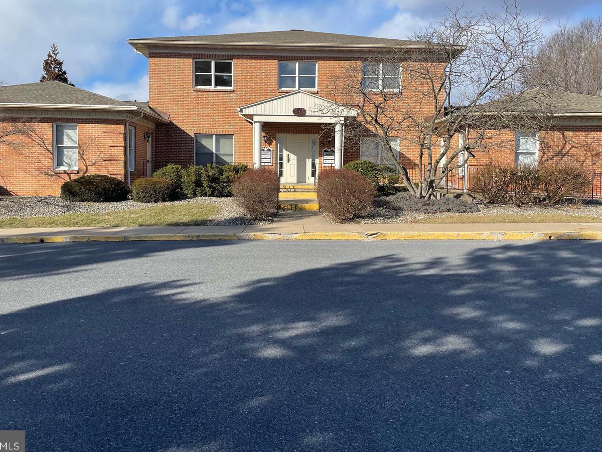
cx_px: 297
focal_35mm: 31
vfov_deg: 45.3
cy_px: 190
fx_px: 539
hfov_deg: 58.3
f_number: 1.6
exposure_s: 1/3125
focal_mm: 4.2
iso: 32
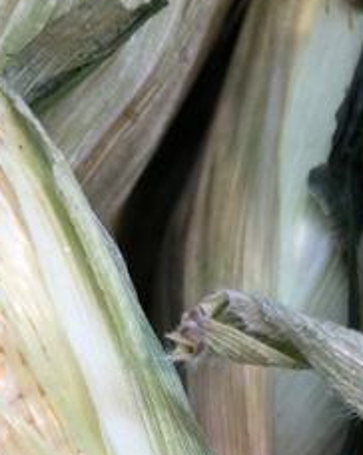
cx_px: 115
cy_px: 637
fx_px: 1170
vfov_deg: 19.7
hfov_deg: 17.6
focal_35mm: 87
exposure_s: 1/60
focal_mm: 4.15
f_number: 2.2
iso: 32
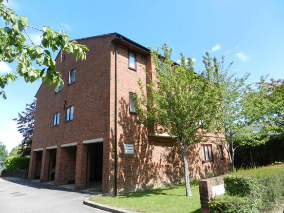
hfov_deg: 73.9
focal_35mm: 23
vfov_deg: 58.9
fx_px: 189
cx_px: 142
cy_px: 106
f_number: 3.4
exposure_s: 1/640
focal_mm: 4
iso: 160
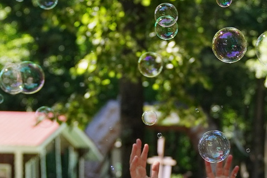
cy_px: 266
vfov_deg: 8.9
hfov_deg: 13.4
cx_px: 283
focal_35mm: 150
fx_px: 1113
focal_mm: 28
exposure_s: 1/800
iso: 320
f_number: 2.8
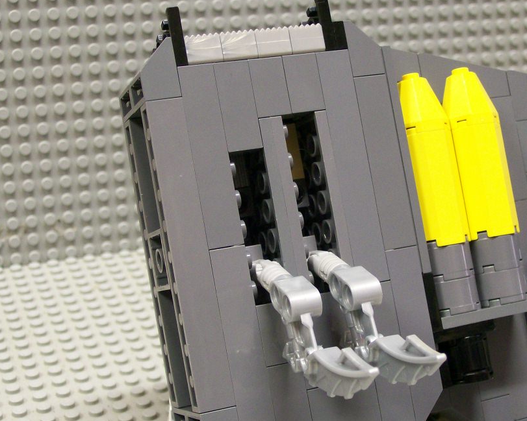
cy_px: 216
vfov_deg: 22.2
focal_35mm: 69
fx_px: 1076
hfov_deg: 27.5
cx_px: 309
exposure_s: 1/9.4
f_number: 3.4
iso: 160
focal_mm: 9.4
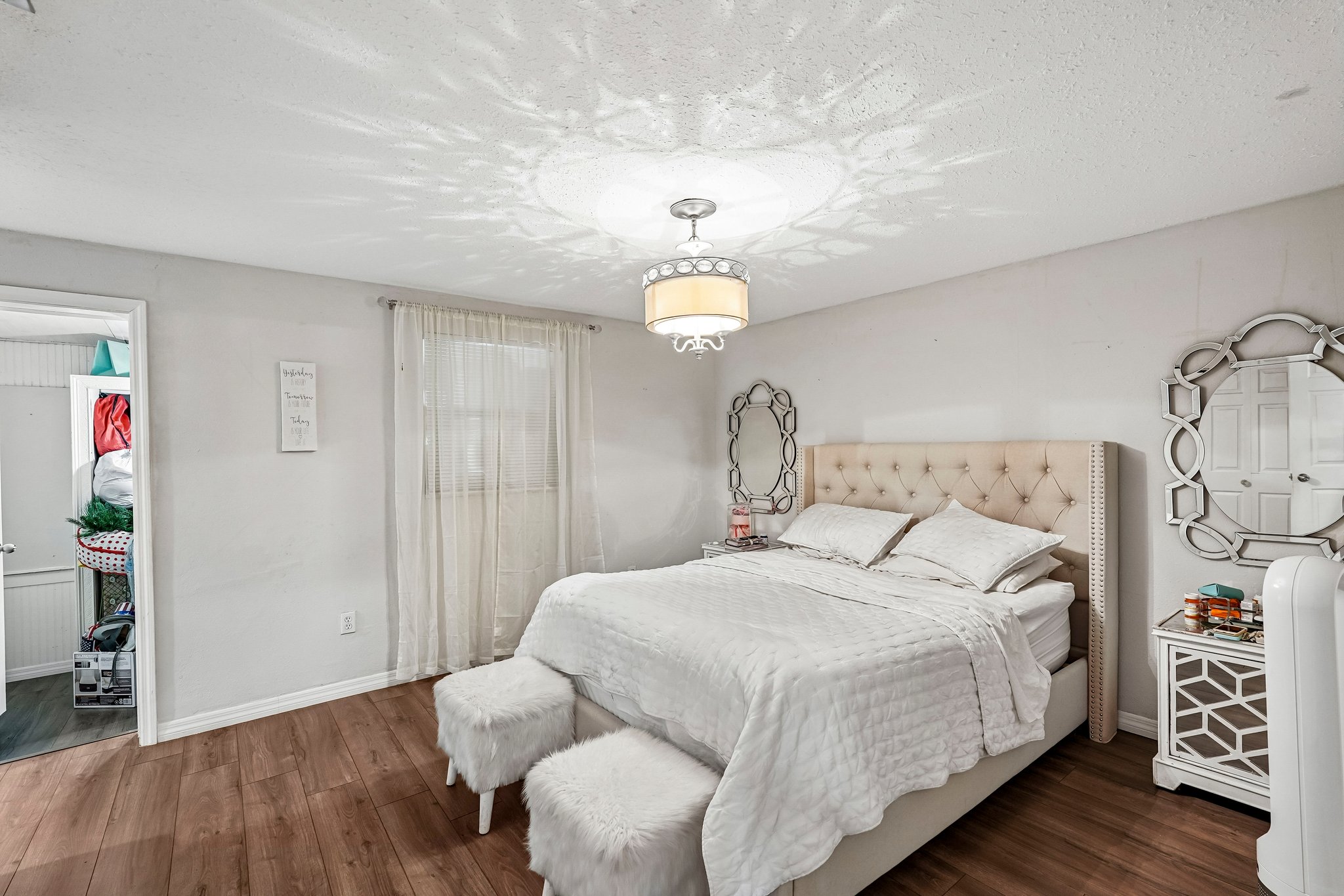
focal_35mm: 16
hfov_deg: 96.7
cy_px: 448
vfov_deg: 73.7
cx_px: 672
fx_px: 597
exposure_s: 1/3.33
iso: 400
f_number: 8
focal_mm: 16
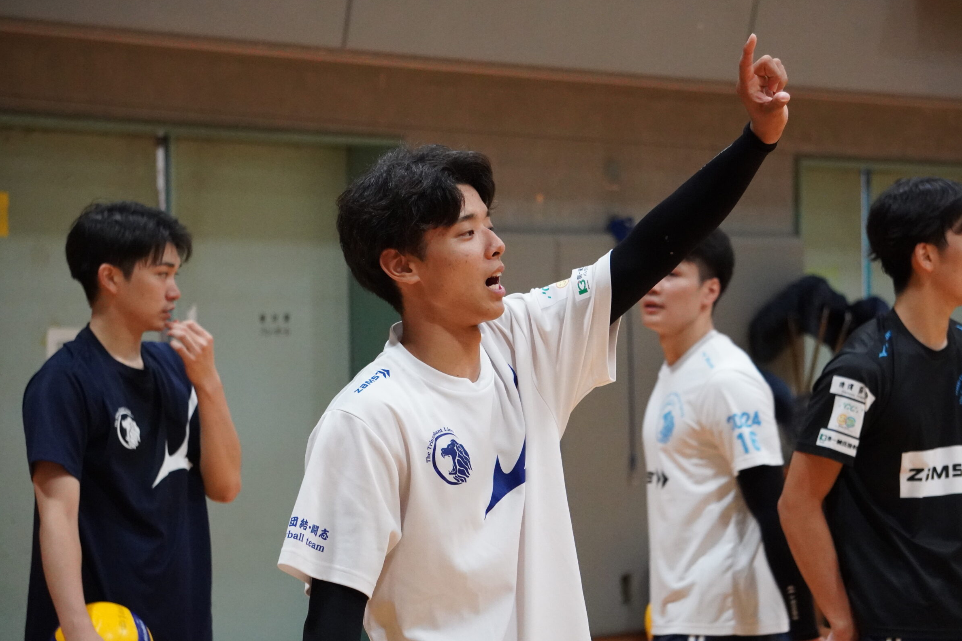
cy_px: 340
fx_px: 3714
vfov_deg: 9.9
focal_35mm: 139
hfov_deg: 14.8
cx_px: 511
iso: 5000
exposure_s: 1/160
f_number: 5
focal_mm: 86
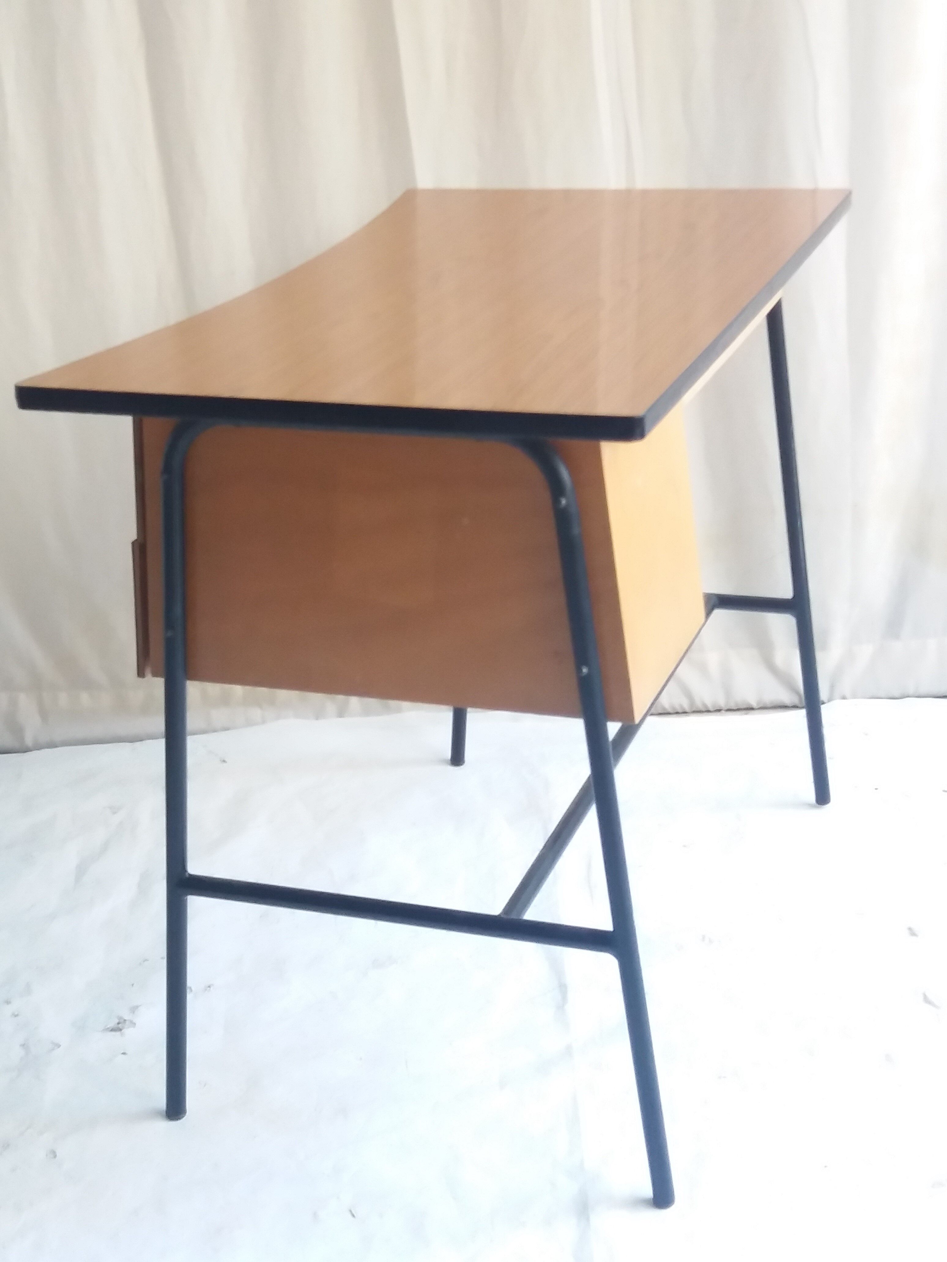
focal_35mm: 28
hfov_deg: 49.7
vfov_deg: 63.4
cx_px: 474
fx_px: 1021
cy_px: 631
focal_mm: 3.7
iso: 160
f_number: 1.9
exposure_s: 1/33
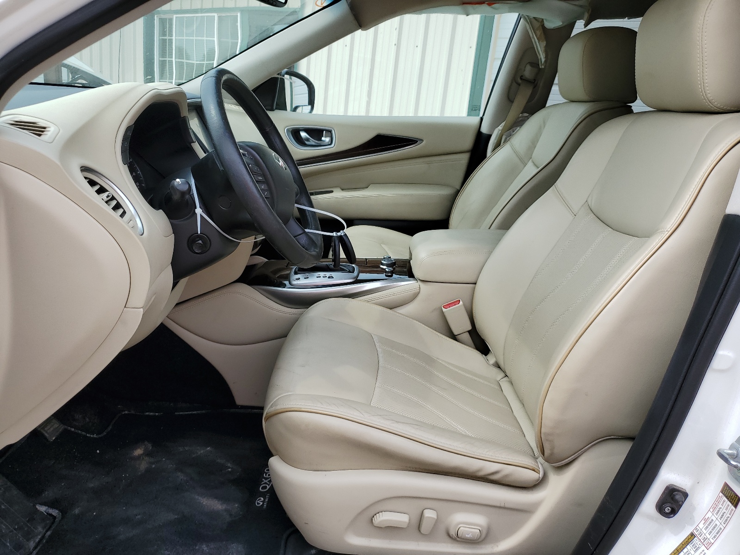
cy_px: 278
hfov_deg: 67.3
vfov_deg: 53.1
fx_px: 556
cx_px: 370
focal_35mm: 26
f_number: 1.5
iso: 50
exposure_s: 1/1000
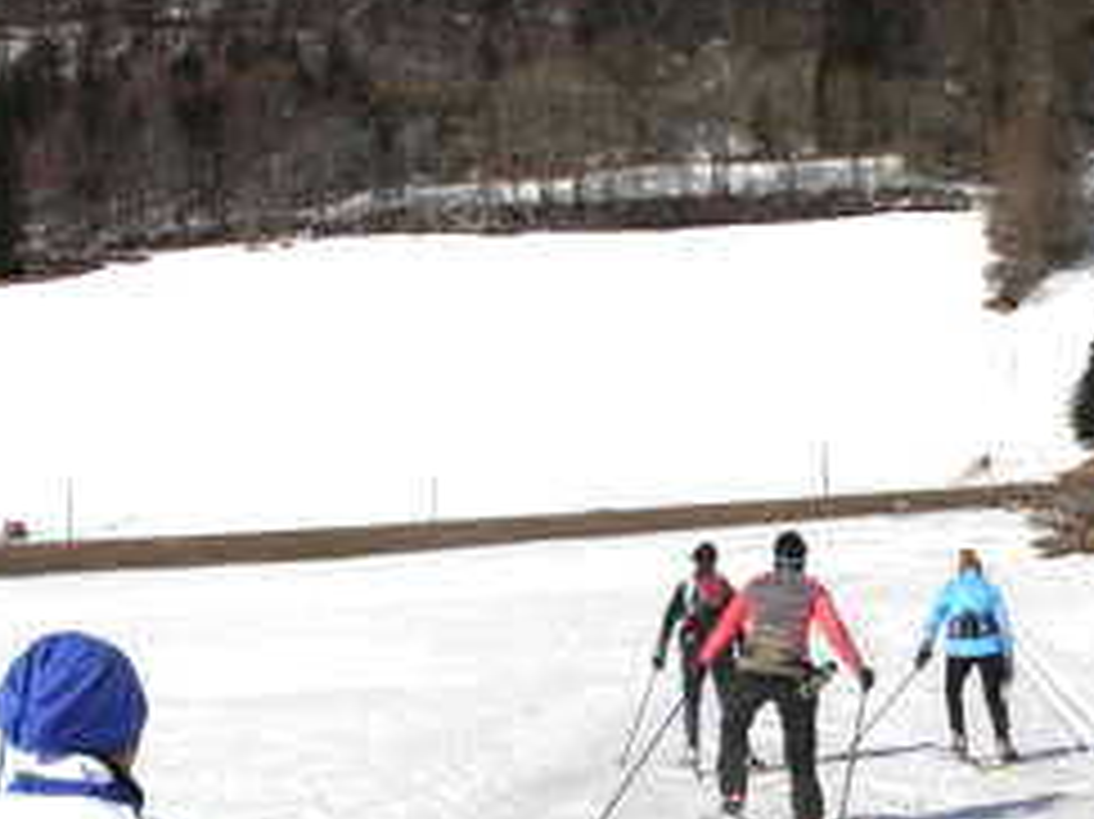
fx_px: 2969
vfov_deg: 15.6
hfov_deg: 20.8
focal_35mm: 94
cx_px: 711
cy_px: 698
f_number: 4.9
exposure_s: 1/2048
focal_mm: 6.3
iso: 79
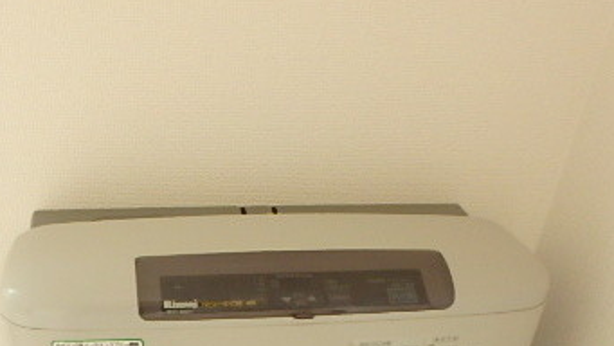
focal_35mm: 43
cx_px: 257
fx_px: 700
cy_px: 398
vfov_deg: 25.3
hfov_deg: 47.2
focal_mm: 3.7
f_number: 3.5
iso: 500
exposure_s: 1/30
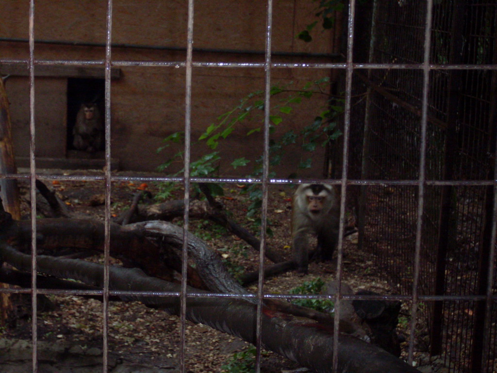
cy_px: 186
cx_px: 248
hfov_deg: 21.3
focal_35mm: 92
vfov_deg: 16.1
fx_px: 1321
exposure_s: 1/60
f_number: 4.4
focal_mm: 15.3
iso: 240
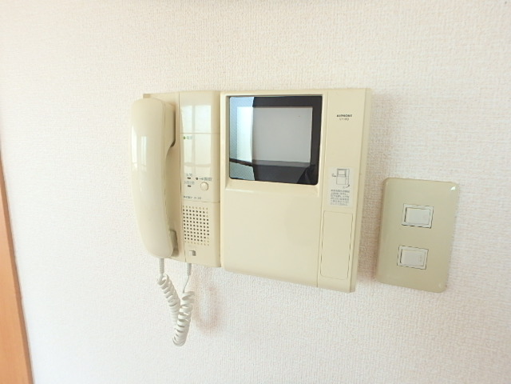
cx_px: 256
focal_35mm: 21
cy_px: 192
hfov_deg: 79.0
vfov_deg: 63.4
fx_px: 310
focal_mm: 3.7
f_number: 3.5
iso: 200
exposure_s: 1/30
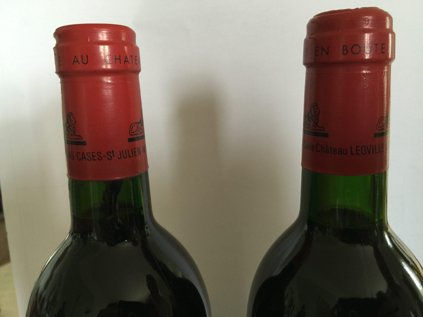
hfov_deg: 61.7
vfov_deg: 48.2
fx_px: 354
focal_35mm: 29
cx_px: 212
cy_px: 158
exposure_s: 1/15
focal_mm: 4.15
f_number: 2.2
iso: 50
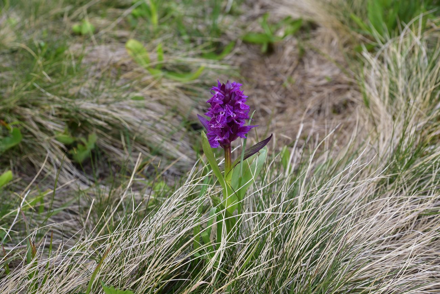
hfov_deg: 35.6
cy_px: 147
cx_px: 220
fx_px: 684
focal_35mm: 56
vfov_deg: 24.2
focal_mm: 56
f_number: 7.1
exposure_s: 1/125
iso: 320
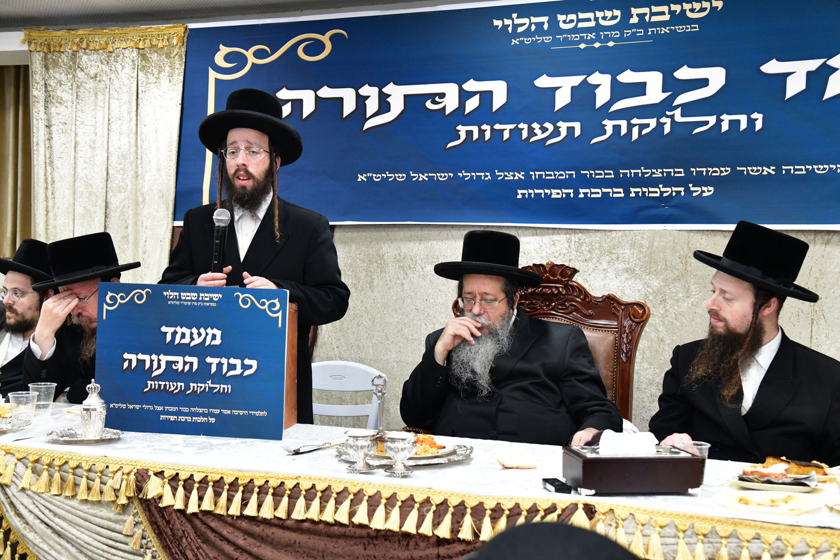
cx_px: 420
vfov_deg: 28.1
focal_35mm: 48
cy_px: 280
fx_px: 1120
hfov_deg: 41.1
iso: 3200
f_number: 5.6
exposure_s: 1/100
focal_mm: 48
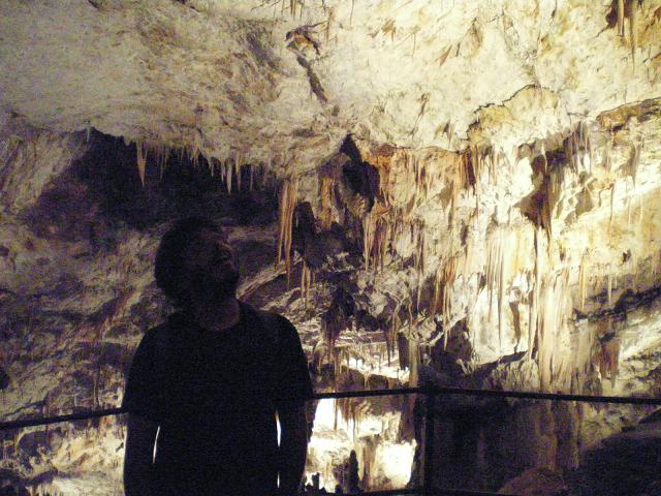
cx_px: 330
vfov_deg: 37.7
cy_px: 248
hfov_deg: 49.0
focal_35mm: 38
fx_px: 726
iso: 3200
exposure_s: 1/15
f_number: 3.1
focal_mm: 6.3
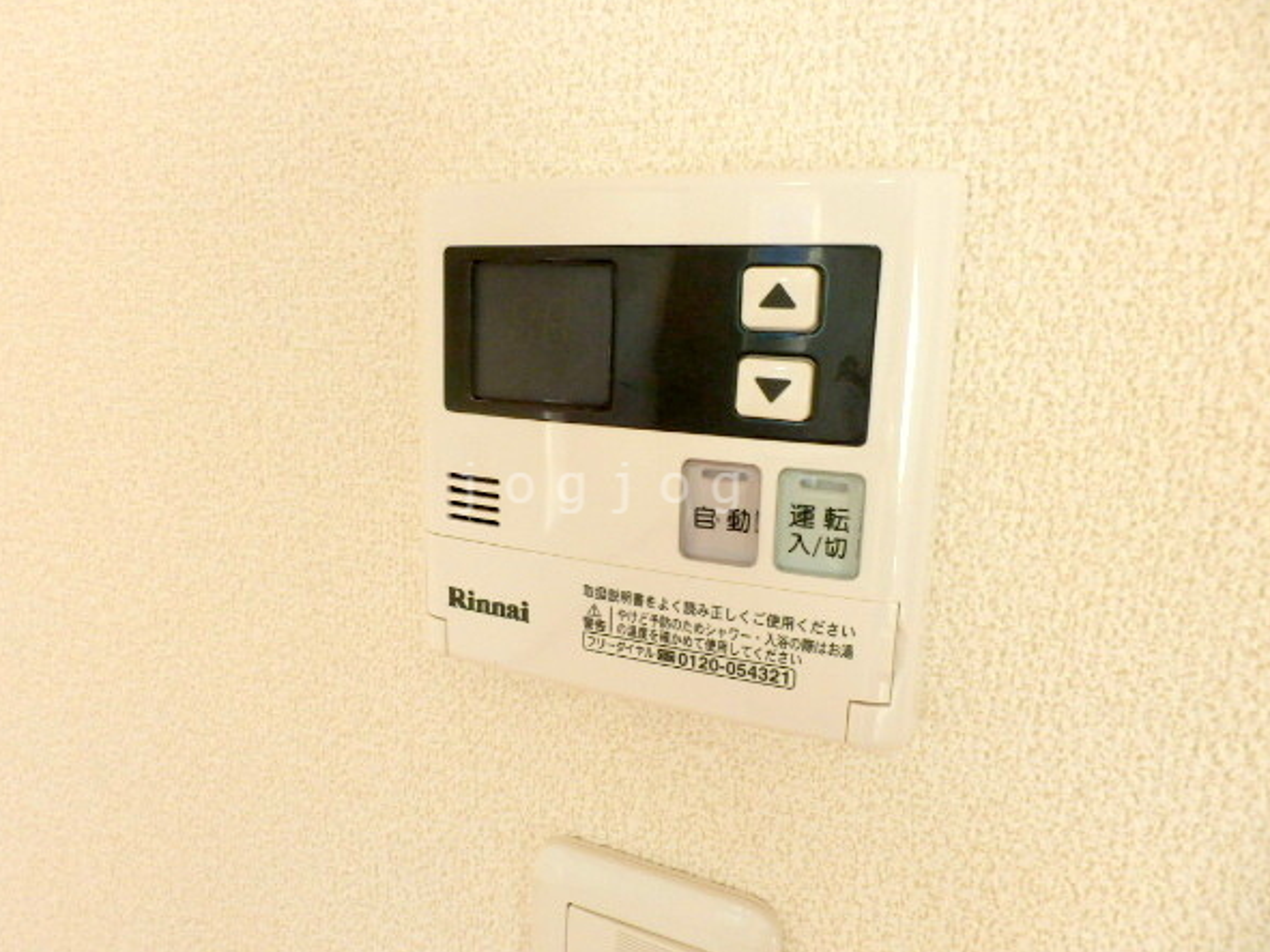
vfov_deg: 53.0
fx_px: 954
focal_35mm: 26
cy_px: 488
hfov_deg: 67.3
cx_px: 604
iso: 100
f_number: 3
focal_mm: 4.2
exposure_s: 1/30
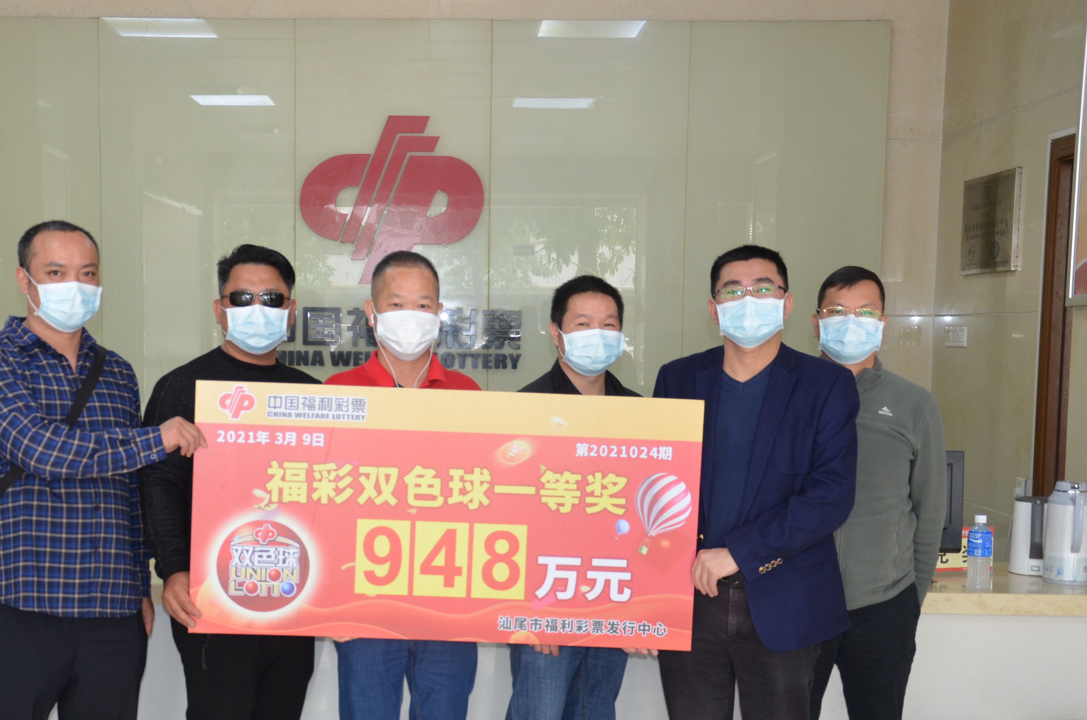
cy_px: 451
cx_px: 406
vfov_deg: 26.3
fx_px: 1537
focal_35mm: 51
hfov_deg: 38.7
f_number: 4
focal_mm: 26
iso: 800
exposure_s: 1/60
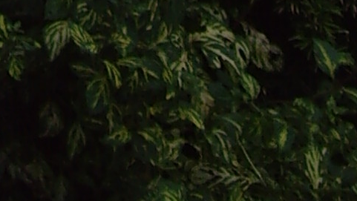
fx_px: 2964
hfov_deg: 6.7
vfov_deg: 3.6
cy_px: -791
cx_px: -340
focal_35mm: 313
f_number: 3.7
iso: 80
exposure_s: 1/350
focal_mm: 7.7
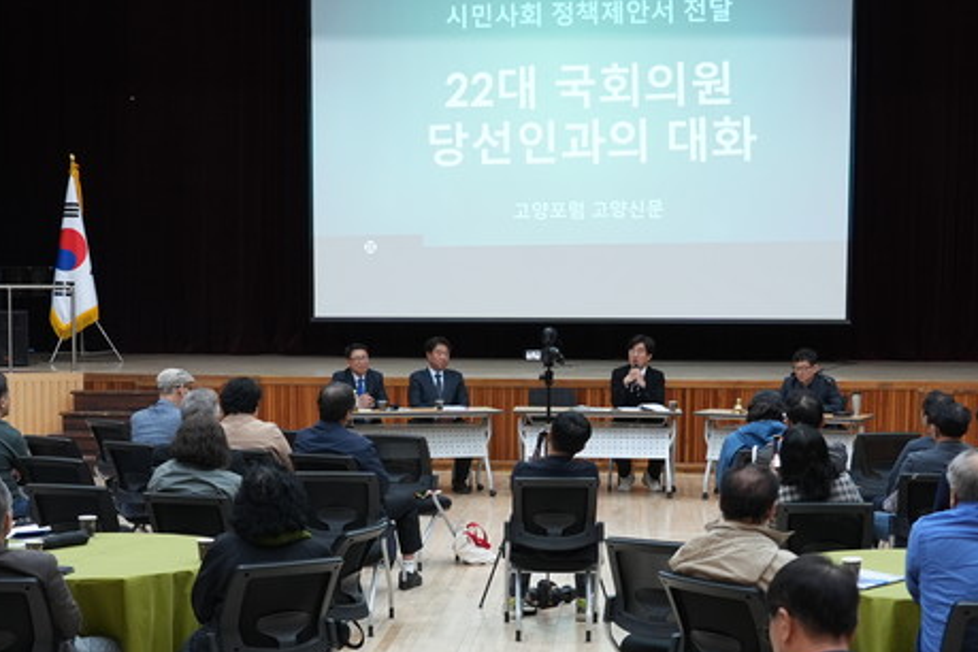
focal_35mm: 67
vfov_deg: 20.1
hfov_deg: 30.1
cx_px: 482
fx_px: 1820
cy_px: 493
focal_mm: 24
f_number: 4
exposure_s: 1/30
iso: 640
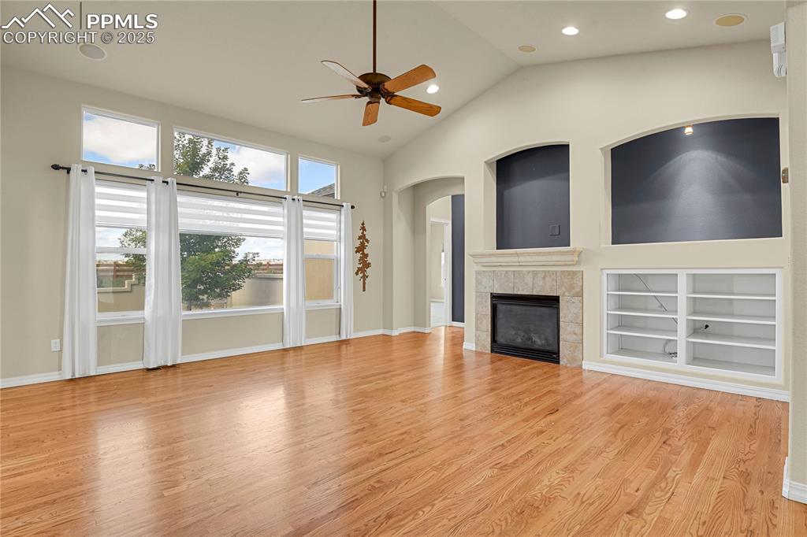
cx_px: 404
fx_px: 381
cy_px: 268
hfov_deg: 93.3
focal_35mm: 17
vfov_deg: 70.4
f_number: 8
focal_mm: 17
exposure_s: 2.5
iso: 250
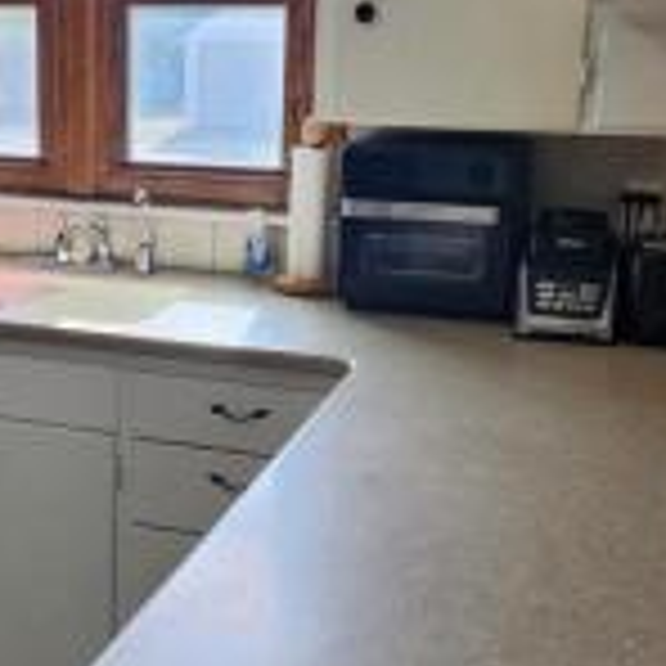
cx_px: 176
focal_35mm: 55
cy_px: 302
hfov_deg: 30.6
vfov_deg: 31.1
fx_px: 1197
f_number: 1.8
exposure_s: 1/180
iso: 40
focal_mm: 5.4
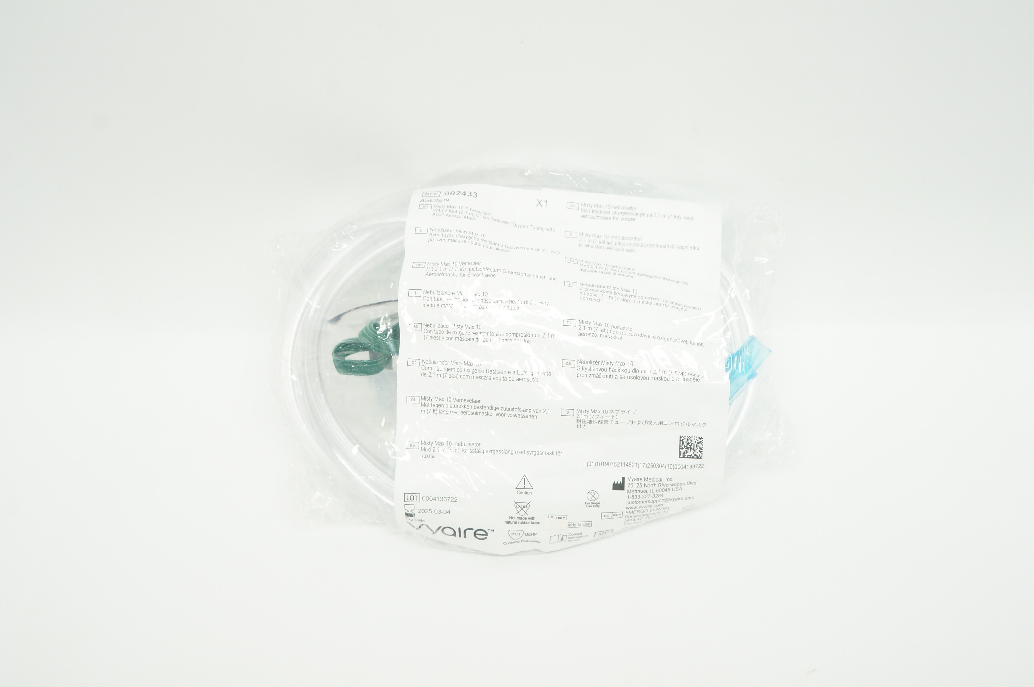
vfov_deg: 32.9
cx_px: 517
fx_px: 1162
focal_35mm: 40
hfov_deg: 48.0
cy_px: 344
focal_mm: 27
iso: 400
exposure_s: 1/25
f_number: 9
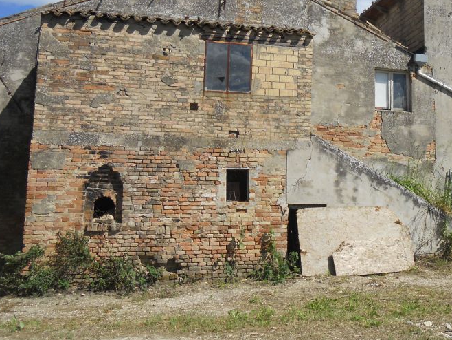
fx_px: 549
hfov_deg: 44.0
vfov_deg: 34.0
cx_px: 311
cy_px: 112
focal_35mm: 42
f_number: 3.2
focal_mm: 4.9
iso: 80
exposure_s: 1/1250
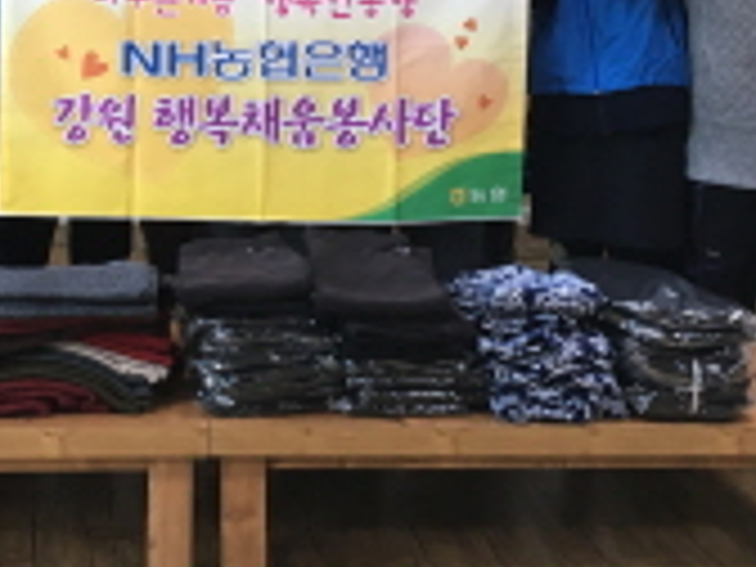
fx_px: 1507
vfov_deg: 20.5
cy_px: -22
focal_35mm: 69
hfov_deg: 27.9
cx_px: 216
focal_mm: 4.15
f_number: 2.2
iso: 64
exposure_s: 1/30
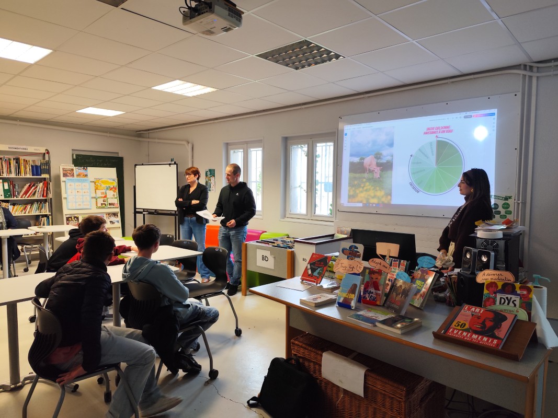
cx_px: 279
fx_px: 371
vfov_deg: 58.9
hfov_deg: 73.9
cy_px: 209
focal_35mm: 23
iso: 160
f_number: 1.65
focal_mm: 6.14
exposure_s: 1/50
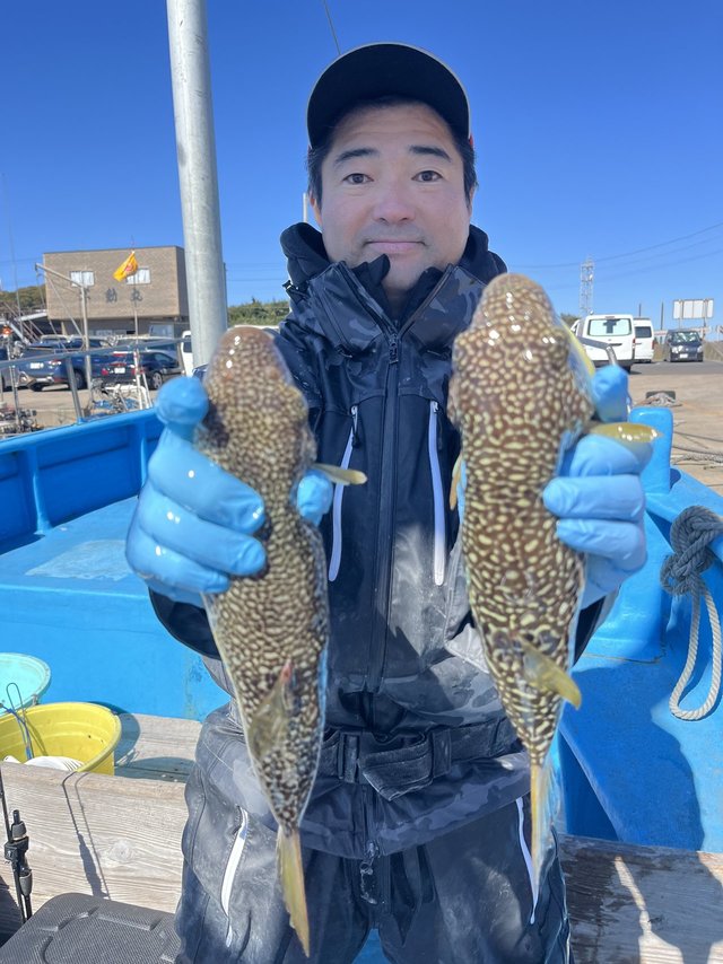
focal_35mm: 26
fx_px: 724
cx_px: 362
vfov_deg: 67.3
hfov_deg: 53.0
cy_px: 482
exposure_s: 1/1721
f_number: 1.6
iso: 50
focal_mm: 5.1
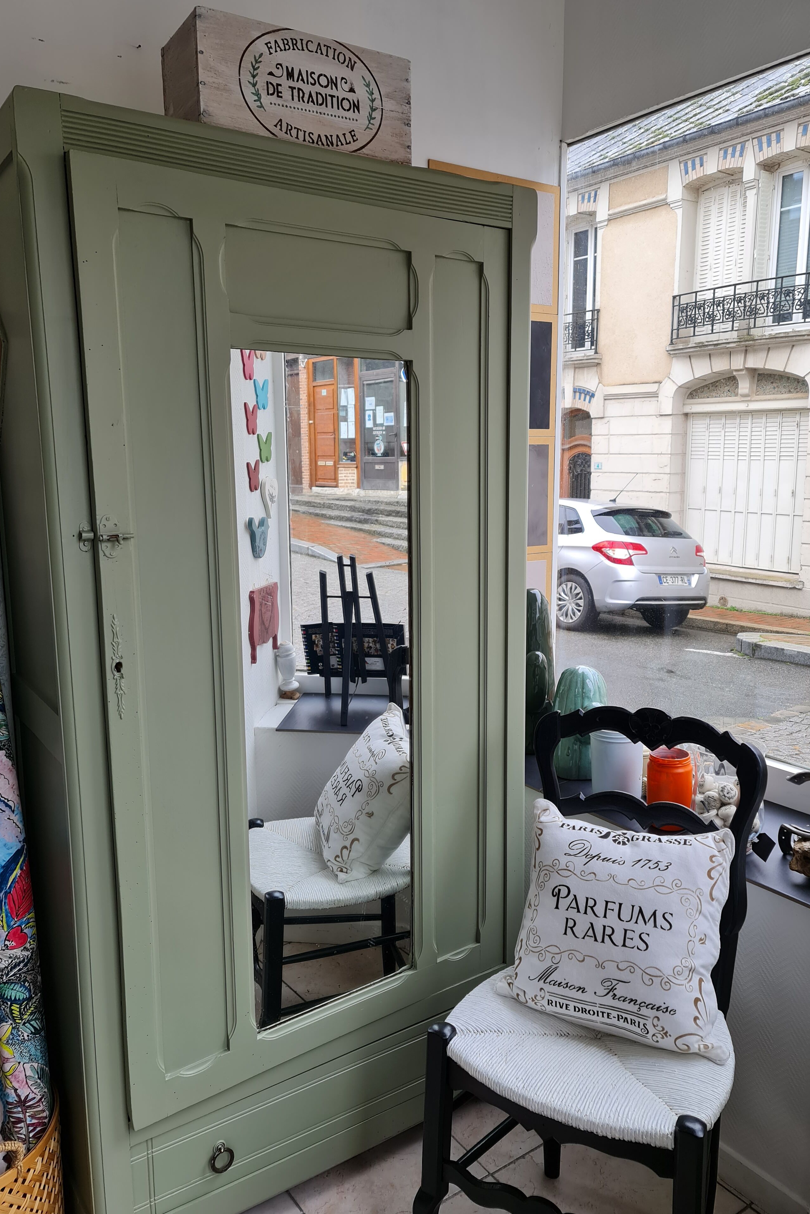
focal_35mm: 27
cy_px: 590
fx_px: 911
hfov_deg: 47.9
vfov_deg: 67.4
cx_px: 429
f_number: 1.8
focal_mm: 7
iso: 50
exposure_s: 1/100
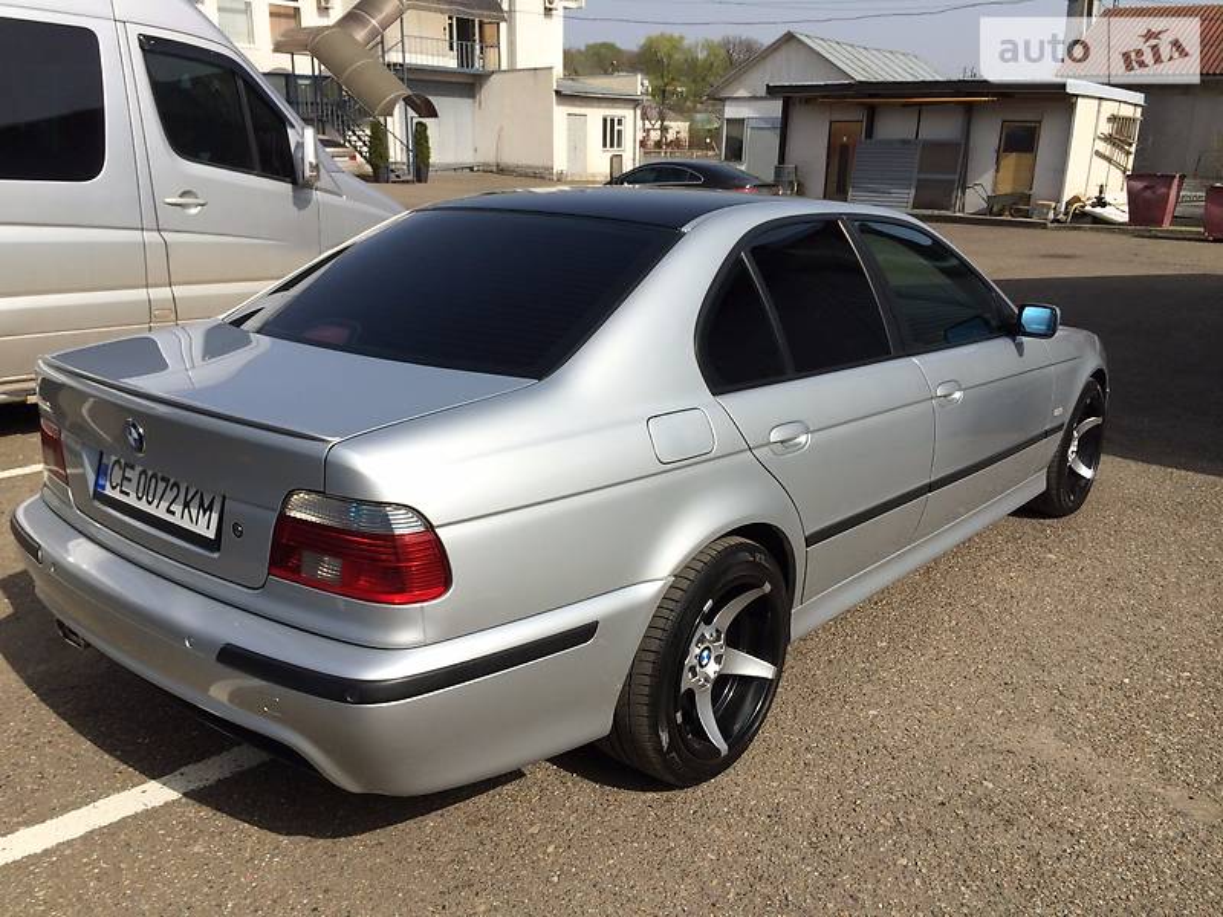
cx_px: 612
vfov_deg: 48.2
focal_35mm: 29
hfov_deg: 61.7
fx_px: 1025
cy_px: 458
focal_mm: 4.2
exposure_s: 1/2160
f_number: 2.2
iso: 32
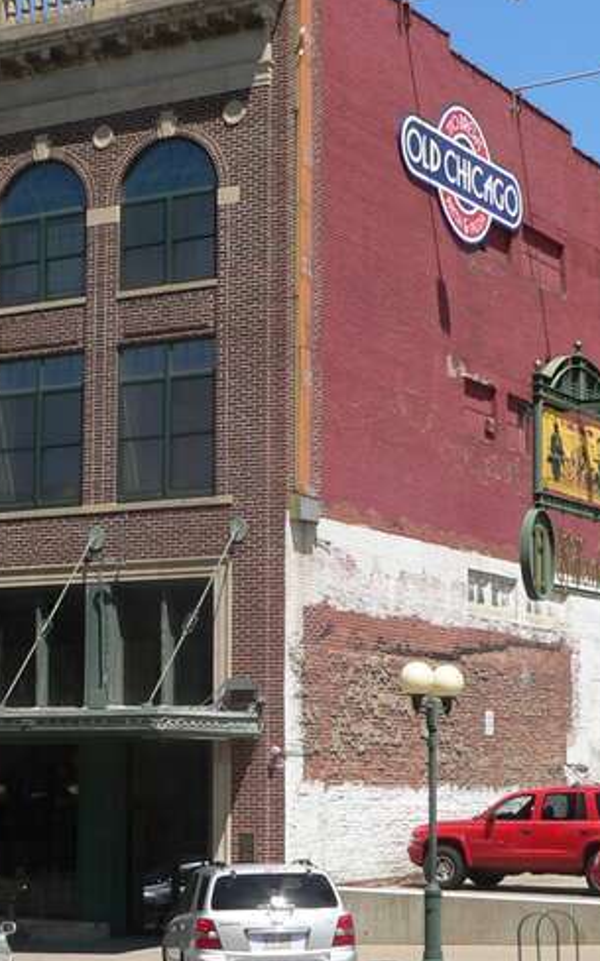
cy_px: 457
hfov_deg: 19.6
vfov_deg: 31.1
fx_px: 1729
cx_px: 220
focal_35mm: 66
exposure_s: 1/500
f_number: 4.6
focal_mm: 6.4
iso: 80
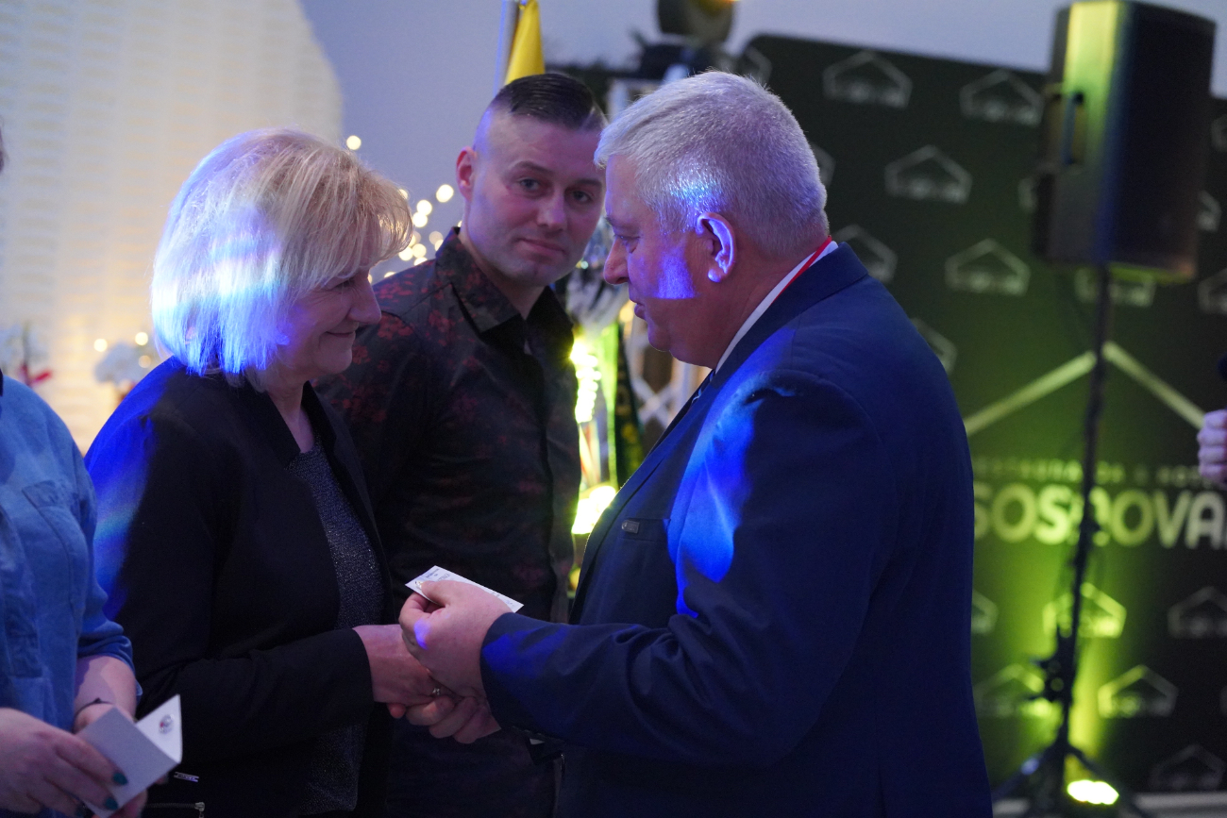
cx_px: 614
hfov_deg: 21.2
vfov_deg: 14.3
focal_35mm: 96
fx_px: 3272
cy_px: 409
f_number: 4
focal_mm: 96
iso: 12800
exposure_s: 1/160
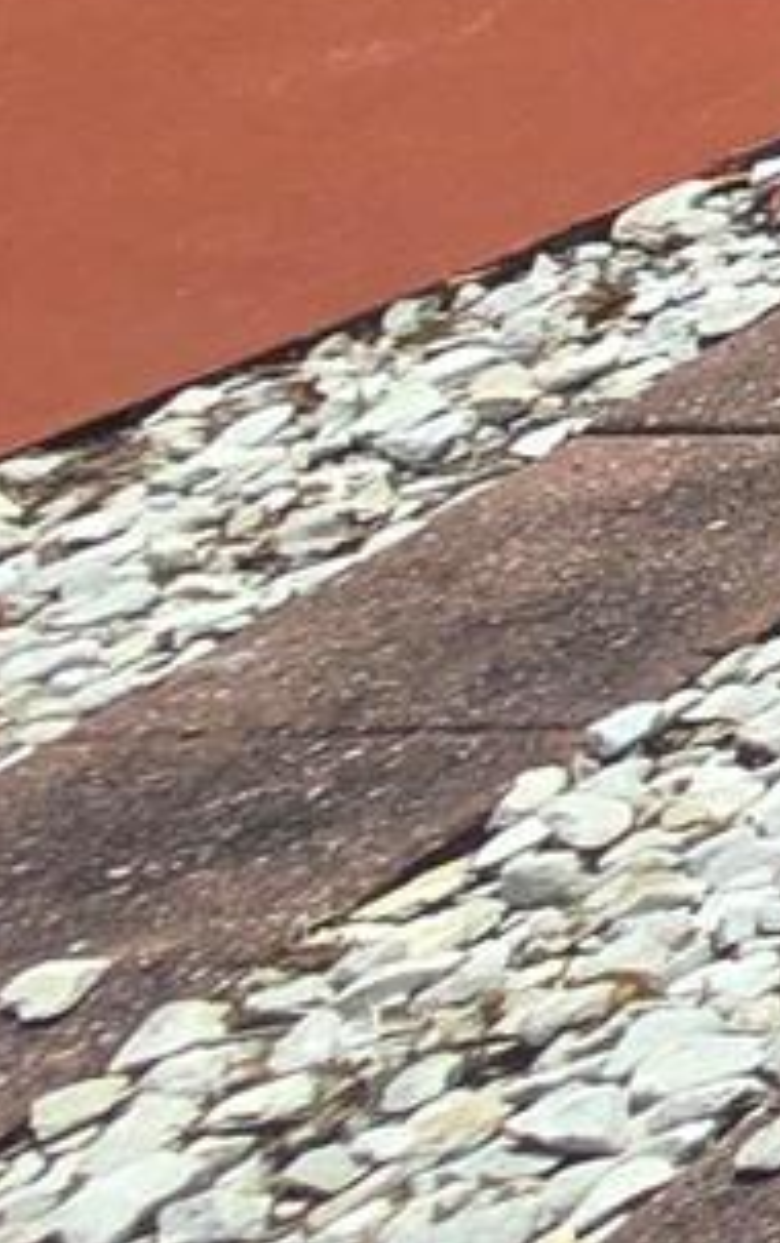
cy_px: -980
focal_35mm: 93
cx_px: 4183
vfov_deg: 17.9
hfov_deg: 5.8
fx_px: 3156
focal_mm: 2.2
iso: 50
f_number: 2.2
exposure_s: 1/2157
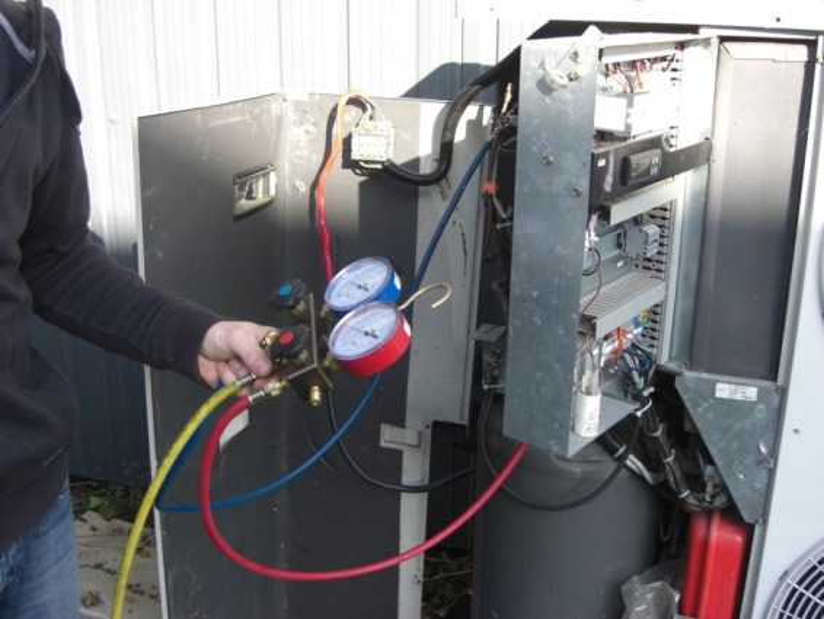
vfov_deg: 37.7
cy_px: 310
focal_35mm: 38
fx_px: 905
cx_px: 412
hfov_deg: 49.0
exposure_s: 1/200
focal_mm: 7.9
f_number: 2.8
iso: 80
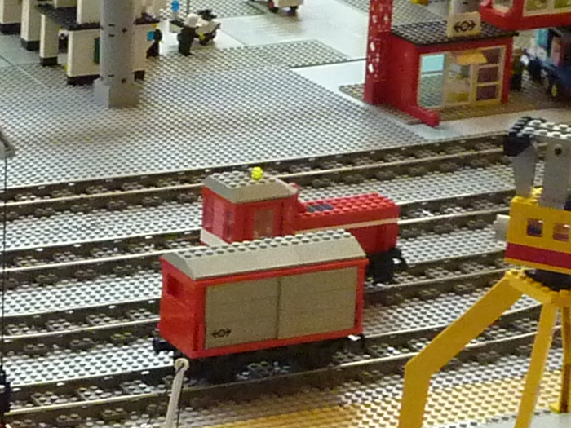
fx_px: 2293
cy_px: 356
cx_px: 113
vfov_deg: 10.6
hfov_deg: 14.1
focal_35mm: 139
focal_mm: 4.4
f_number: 3.3
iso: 400
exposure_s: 1/25
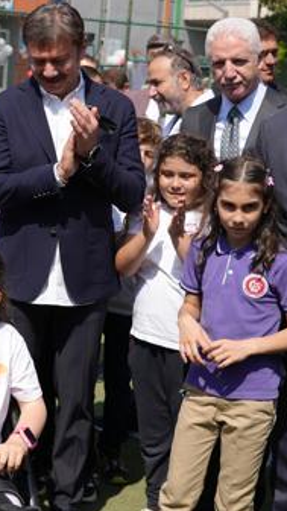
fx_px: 934
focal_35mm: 69
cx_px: -11
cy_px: 207
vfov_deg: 30.5
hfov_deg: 17.0
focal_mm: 36
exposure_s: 1/640
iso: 100
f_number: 4.5
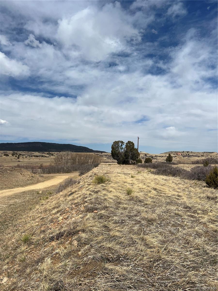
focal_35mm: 26
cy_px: 146
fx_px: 218
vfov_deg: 67.3
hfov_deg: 53.1
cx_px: 109
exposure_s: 1/11364
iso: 50
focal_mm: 5.7
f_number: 1.5
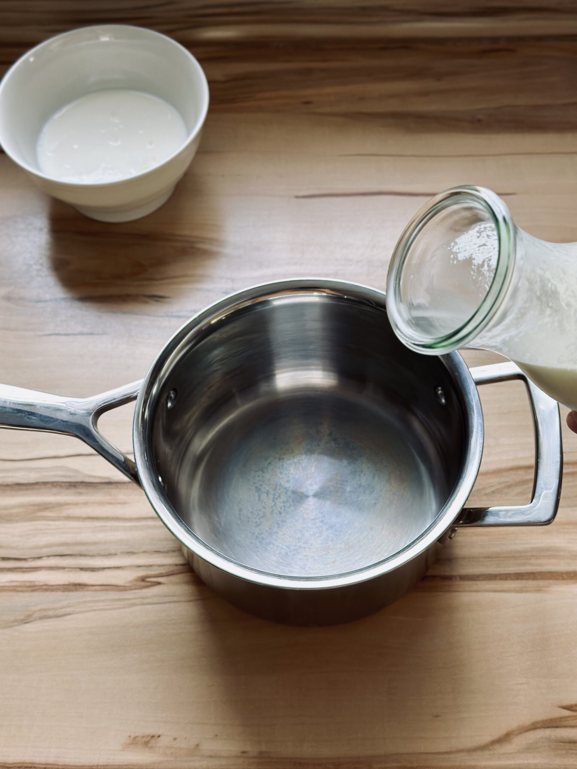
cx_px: 288
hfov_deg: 30.3
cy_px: 384
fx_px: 1067
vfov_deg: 39.7
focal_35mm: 48
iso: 125
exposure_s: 1/110
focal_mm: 6.86
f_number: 1.78
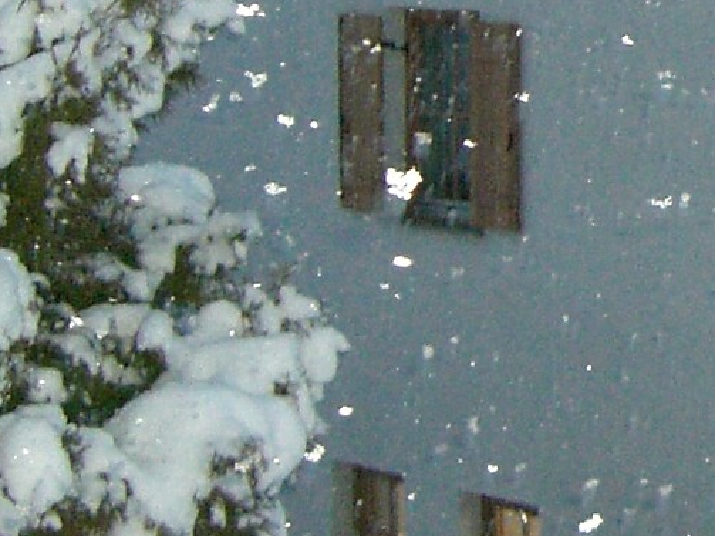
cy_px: -239
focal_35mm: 145
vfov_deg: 9.9
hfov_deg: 12.7
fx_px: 2994
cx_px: 1173
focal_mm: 6.2
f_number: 2.7
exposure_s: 1/60
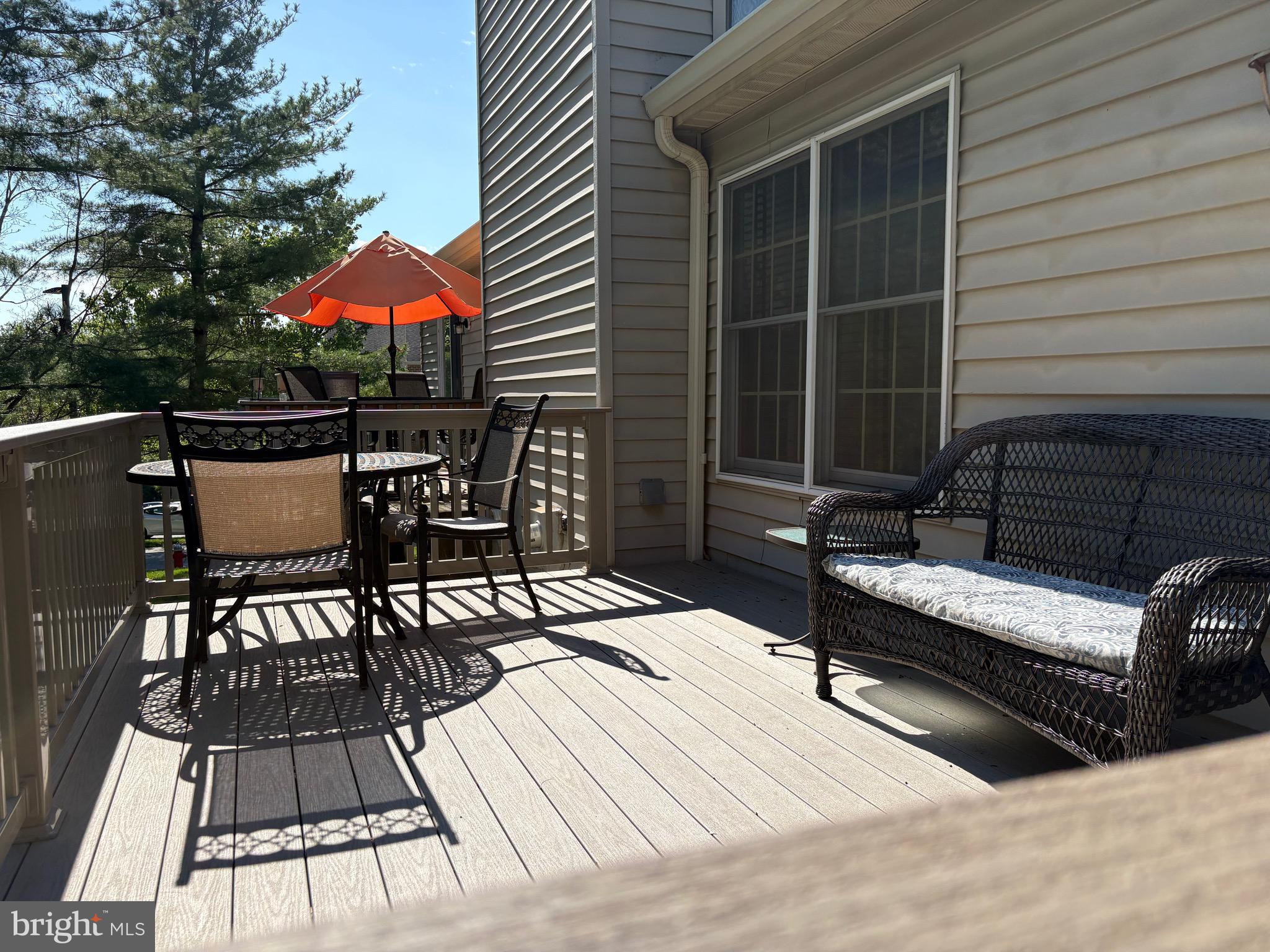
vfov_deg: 53.1
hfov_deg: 67.3
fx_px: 954
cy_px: 476
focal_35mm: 26
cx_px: 635
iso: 50
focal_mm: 5.96
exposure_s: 1/3279
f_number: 1.6
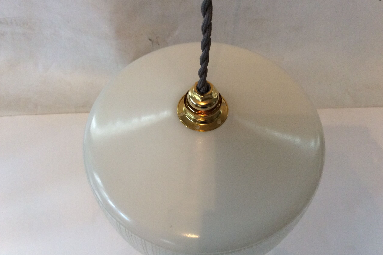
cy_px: 134
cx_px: 192
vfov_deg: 38.9
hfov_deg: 55.8
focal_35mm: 34
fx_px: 362
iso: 125
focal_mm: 3.3
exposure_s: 1/25
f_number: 2.4
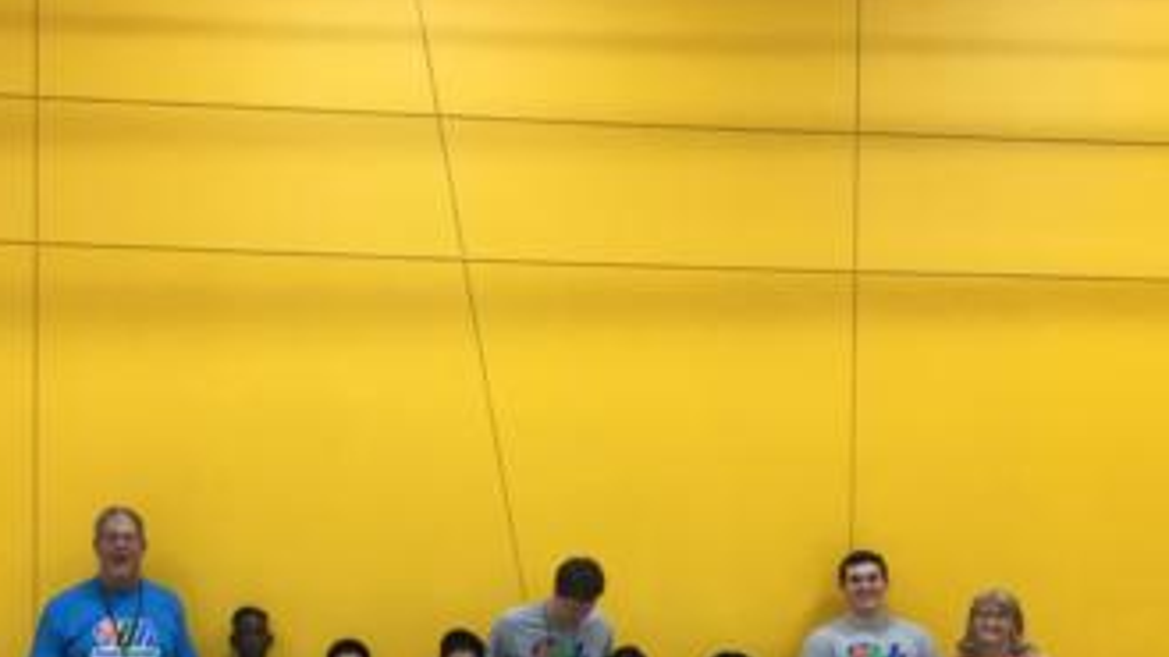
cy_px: 620
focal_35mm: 48
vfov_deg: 24.1
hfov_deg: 42.8
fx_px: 1488
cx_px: 526
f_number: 2.2
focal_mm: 4.15
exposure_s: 1/33
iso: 25
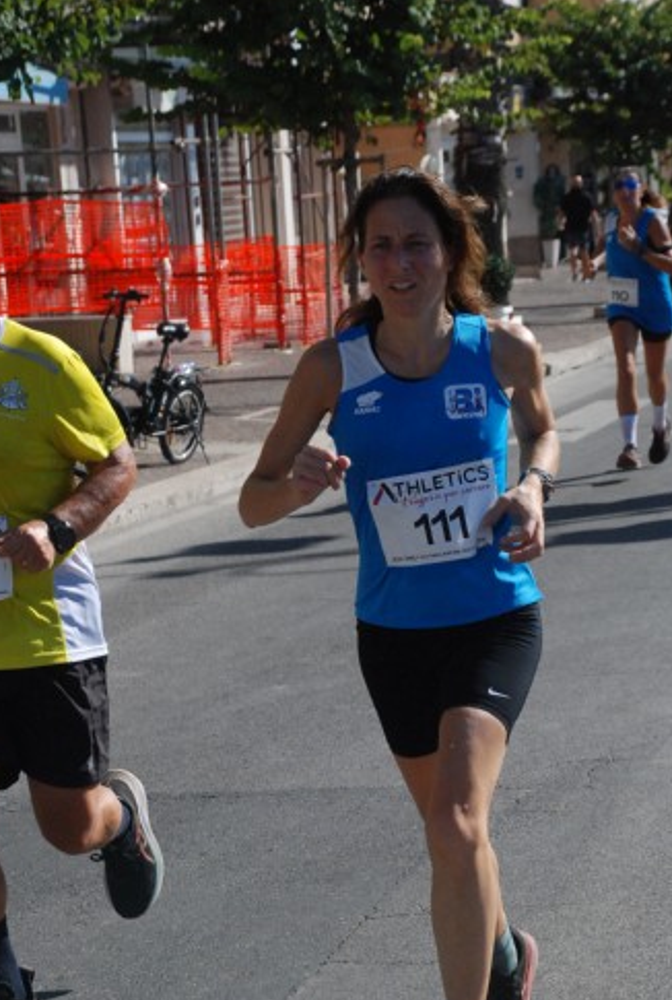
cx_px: 370
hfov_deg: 12.0
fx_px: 3202
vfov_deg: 17.7
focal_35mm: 115
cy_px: 596
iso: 1000
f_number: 8
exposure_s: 1/2000
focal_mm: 62
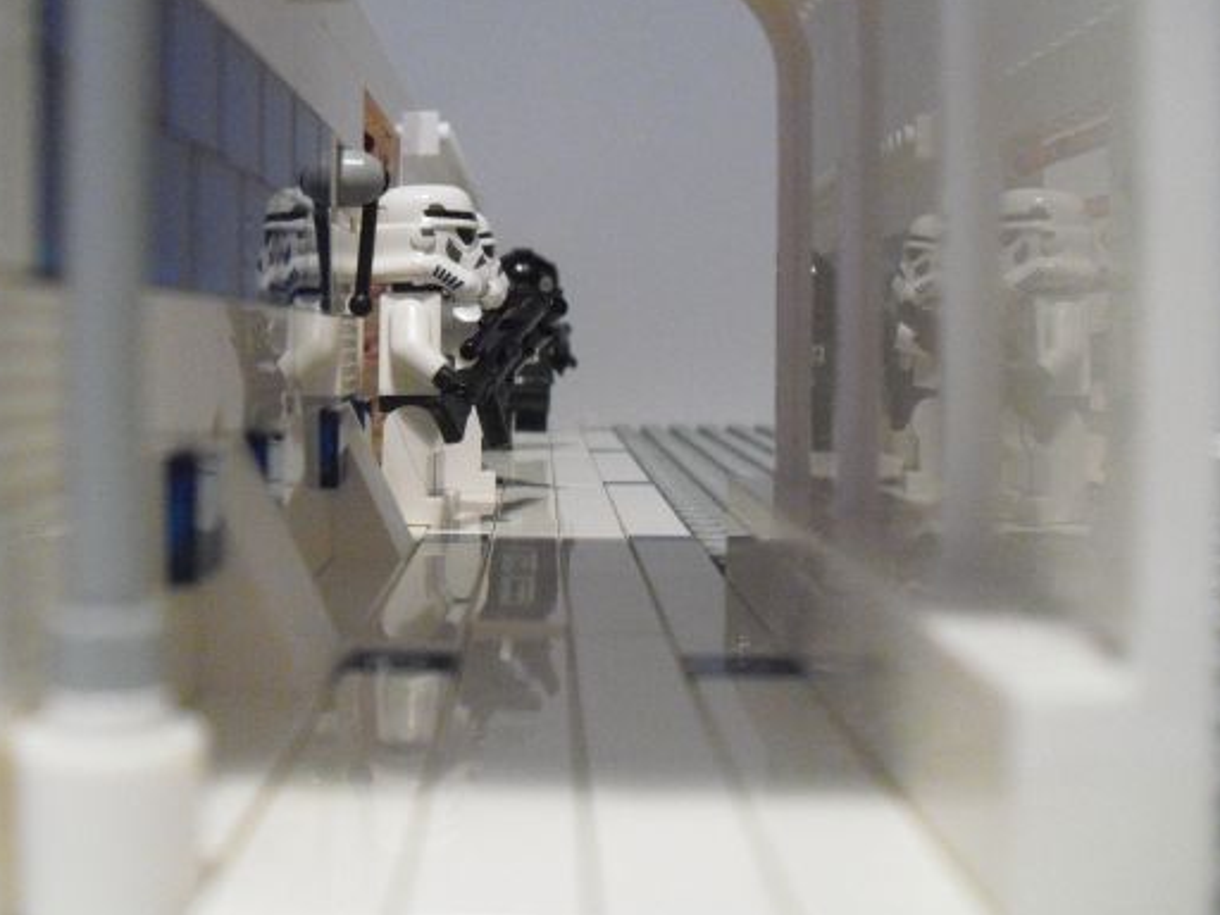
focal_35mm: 45
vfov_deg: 32.2
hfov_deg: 41.9
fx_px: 1586
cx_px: 484
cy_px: 405
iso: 800
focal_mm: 6.3
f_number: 3.1
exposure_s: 1/80
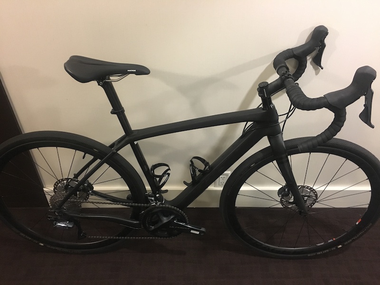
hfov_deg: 61.7
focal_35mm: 29
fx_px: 318
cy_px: 142
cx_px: 190
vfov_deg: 48.2
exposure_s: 1/15
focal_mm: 4.15
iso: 250
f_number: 2.2
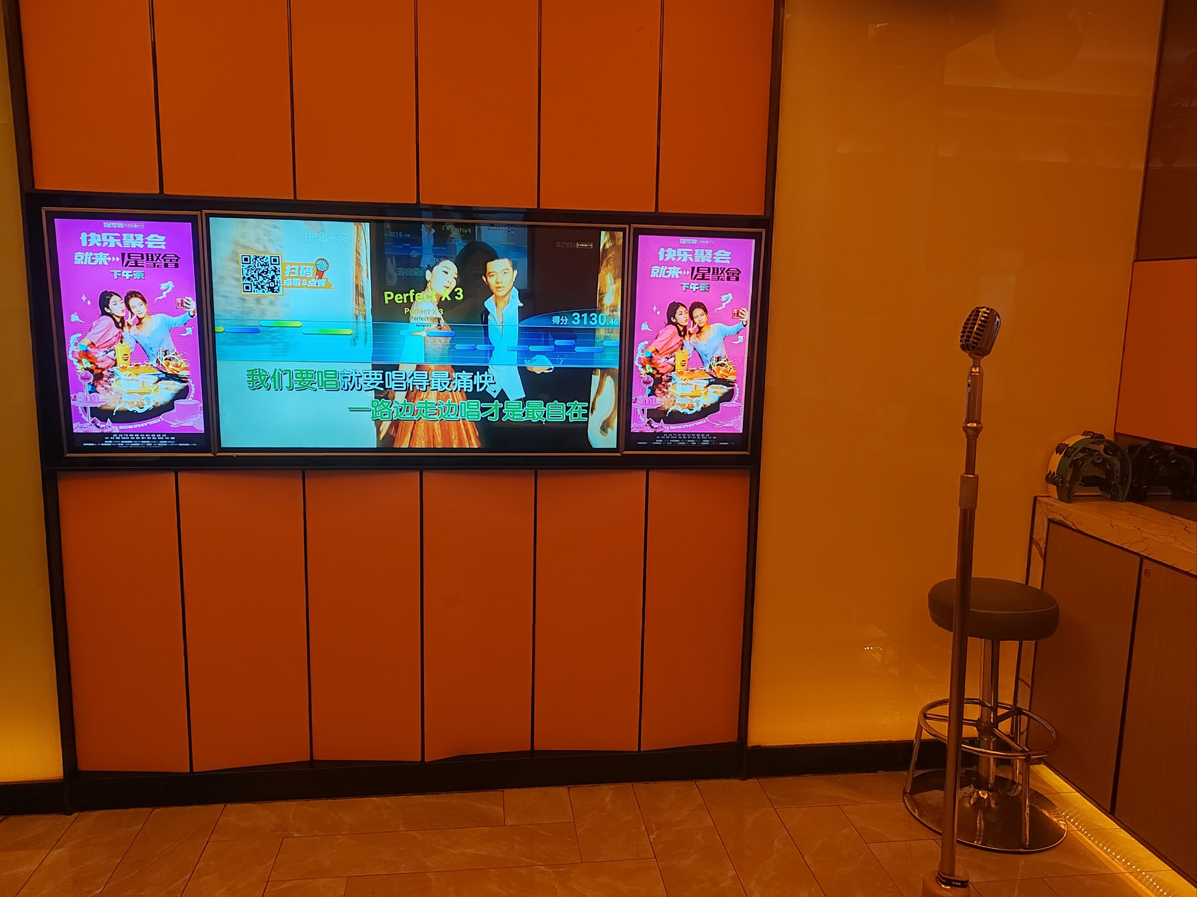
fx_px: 968
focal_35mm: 28
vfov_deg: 49.7
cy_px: 448
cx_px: 598
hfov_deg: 63.4
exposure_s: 1/100
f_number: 1.8
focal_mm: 6.14
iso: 500
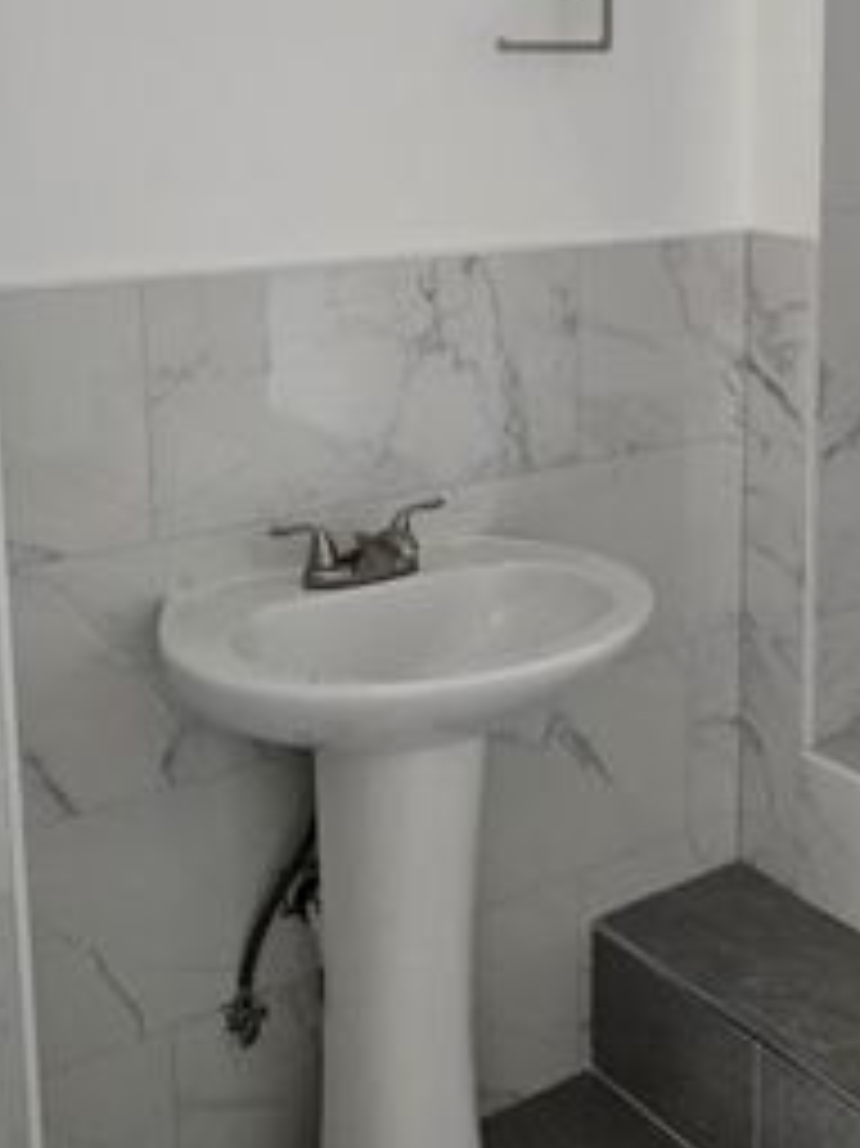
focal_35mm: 48
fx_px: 1591
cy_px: 297
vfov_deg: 38.7
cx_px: 646
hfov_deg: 29.8
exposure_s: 1/120
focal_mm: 5.4
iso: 640
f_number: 1.8
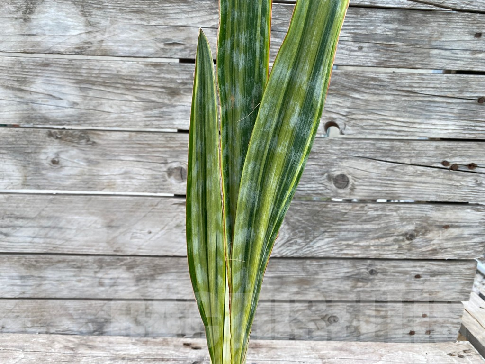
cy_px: 182
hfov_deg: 67.3
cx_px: 242
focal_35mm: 26
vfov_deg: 53.1
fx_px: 364
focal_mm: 4.25
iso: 32
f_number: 1.8
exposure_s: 1/279
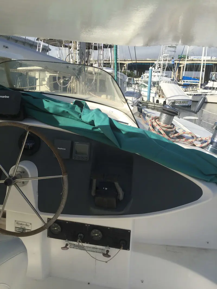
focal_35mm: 29
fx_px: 242
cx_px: 108
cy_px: 144
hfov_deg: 48.2
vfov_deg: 61.6
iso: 32
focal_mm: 4.15
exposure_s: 1/2326
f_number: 2.2
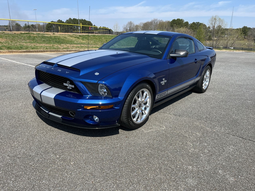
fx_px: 192
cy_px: 96
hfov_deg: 67.3
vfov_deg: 53.1
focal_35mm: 26
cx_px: 128
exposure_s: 1/2632
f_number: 1.6
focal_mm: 5.1
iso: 50
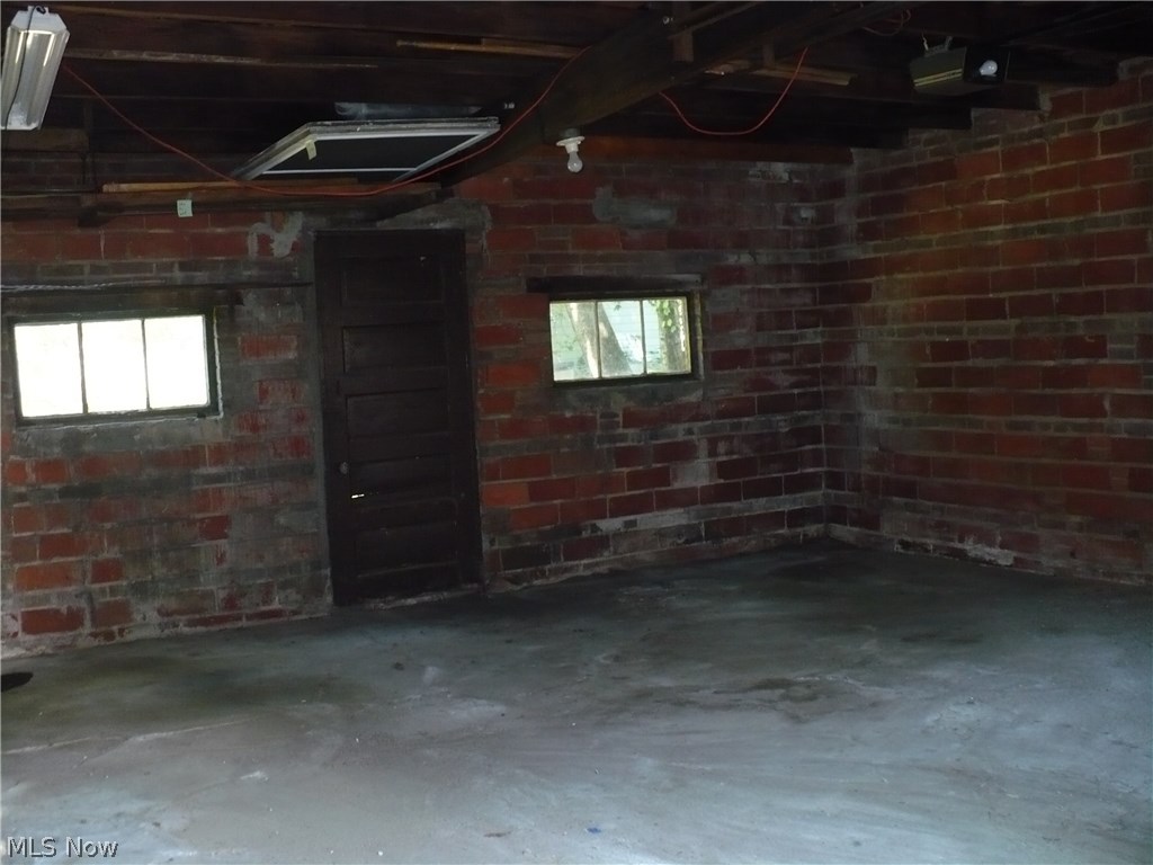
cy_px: 432
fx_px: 1232
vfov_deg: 38.7
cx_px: 576
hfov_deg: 50.1
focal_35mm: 37
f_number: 2.8
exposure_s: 1/30
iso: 250
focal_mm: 6.1
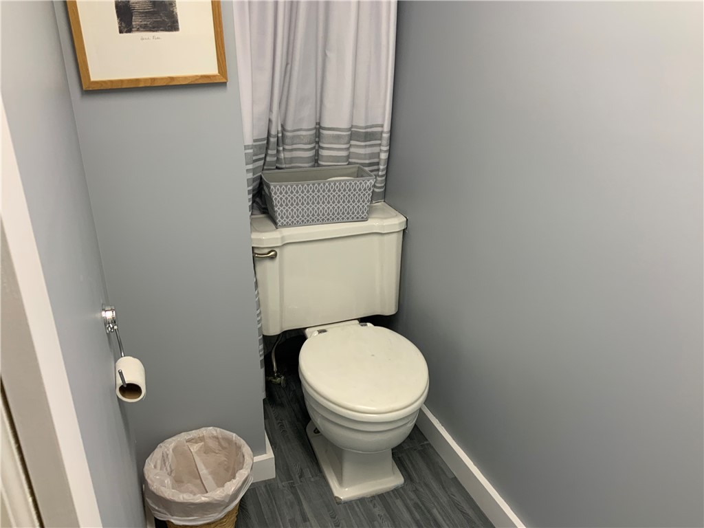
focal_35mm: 29
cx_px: 352
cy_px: 264
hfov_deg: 61.7
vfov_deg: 48.2
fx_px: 590
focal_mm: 3
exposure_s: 1/60
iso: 40
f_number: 1.8
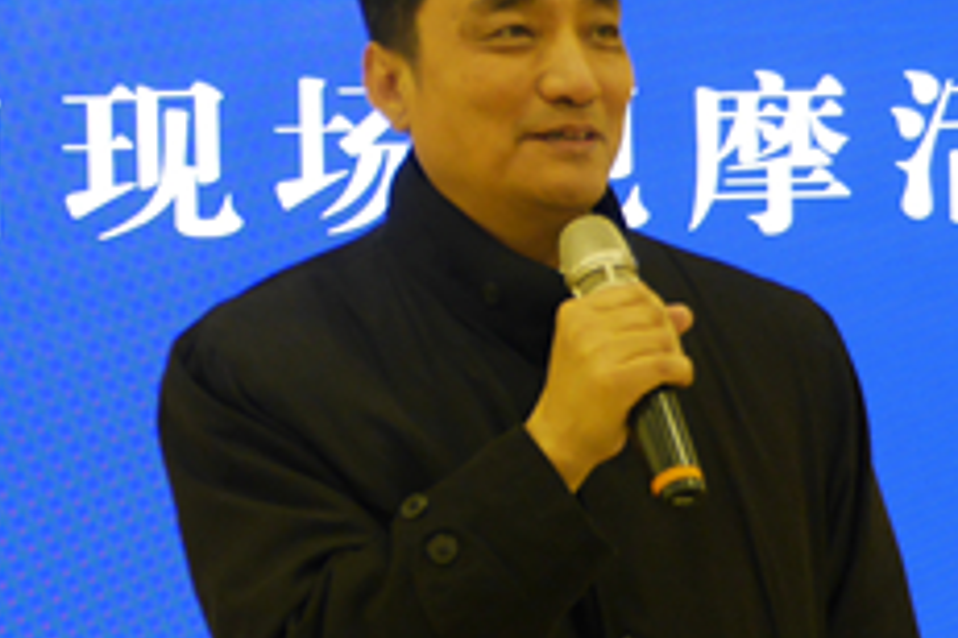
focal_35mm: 119
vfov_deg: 11.5
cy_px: 319
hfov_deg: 17.2
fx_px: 3166
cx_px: 390
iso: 500
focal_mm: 22
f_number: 2.8
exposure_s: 1/60
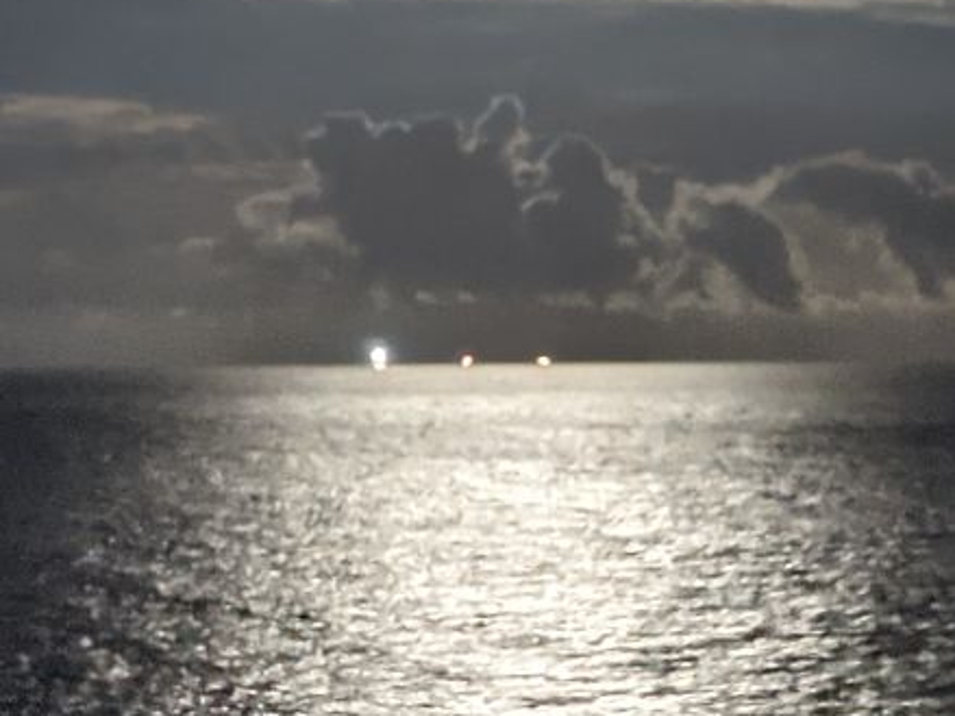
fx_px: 3475
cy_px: 385
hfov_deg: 15.5
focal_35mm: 126
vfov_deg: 11.8
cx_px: 174
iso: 1957
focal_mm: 4.38
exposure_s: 1/3.03
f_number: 1.73
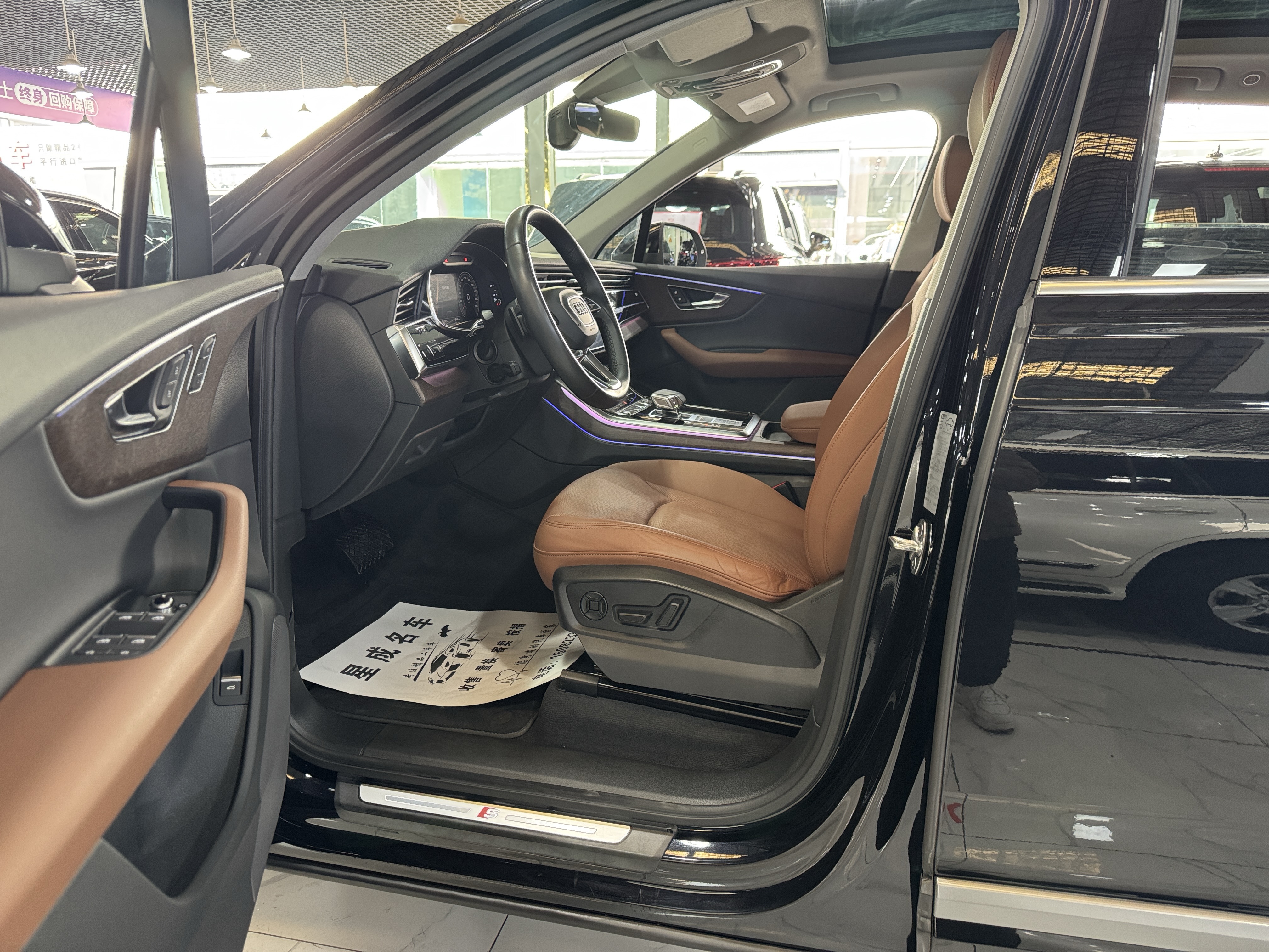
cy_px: 476
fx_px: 880
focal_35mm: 24
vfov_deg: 56.8
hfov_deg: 71.6
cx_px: 634
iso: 400
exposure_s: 1/60
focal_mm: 6.76
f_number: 1.78
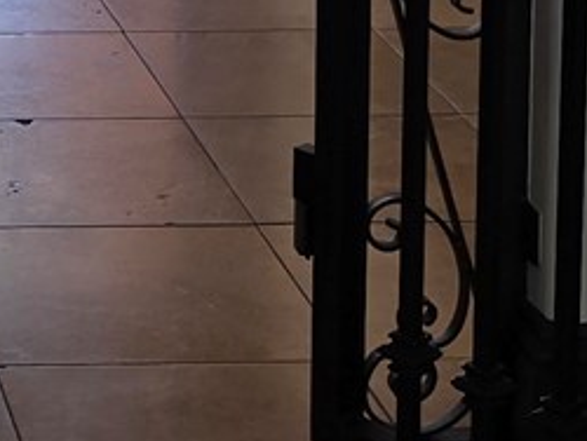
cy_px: -479
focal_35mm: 147
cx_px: -362
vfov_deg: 9.4
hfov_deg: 12.6
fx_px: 2495
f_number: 1.7
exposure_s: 1/60
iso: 16
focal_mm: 6.3
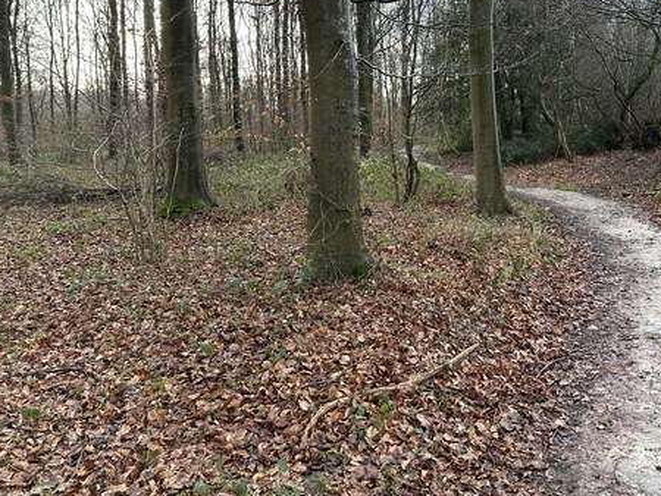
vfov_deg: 43.9
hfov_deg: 55.8
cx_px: 430
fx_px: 611
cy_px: 194
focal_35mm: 32
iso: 80
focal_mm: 6.86
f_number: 1.78
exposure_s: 1/171
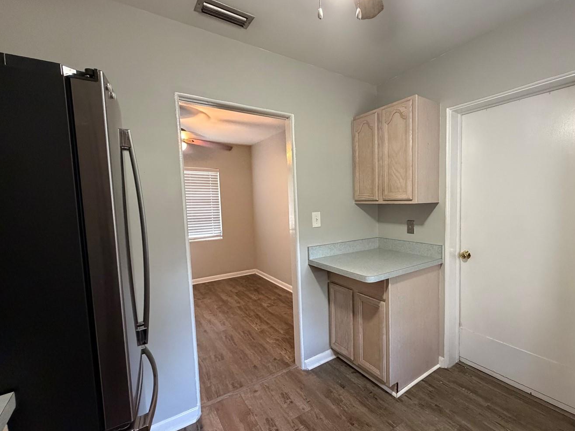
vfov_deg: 74.7
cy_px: 220
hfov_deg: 90.0
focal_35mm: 17
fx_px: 282
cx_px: 342
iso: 640
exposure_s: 1/60
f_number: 2.2
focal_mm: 2.22
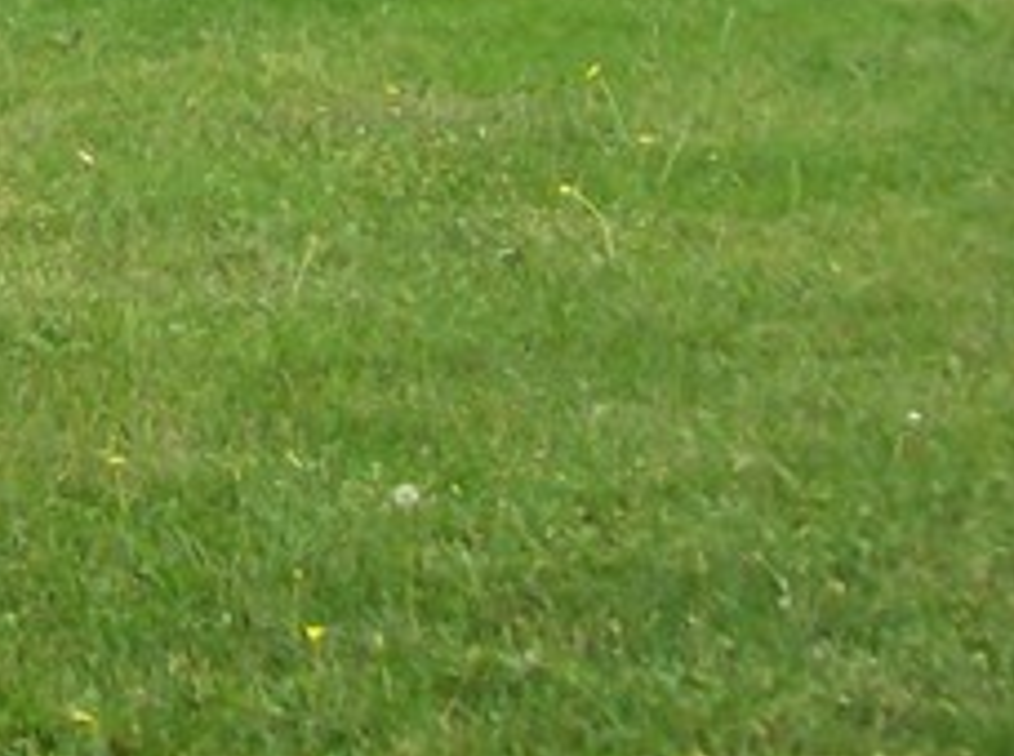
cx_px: -756
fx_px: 4735
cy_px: -945
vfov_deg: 8.5
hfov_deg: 11.4
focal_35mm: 162
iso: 80
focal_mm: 6
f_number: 2.7
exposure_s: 1/624
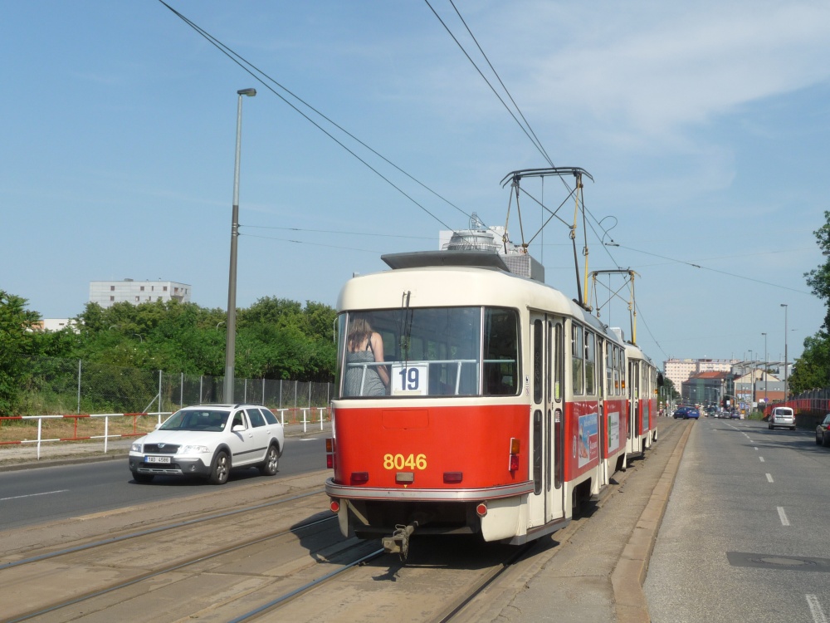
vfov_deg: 32.2
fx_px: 1079
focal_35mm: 45
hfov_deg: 42.1
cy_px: 312
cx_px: 415
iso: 100
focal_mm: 7.6
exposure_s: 1/1000
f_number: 4.1
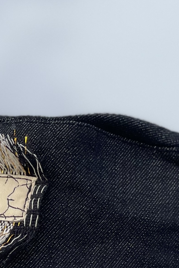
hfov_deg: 6.0
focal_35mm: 228
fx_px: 1700
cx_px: 114
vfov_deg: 8.8
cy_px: 385
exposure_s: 1/602
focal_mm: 7.5
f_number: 2.2
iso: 32
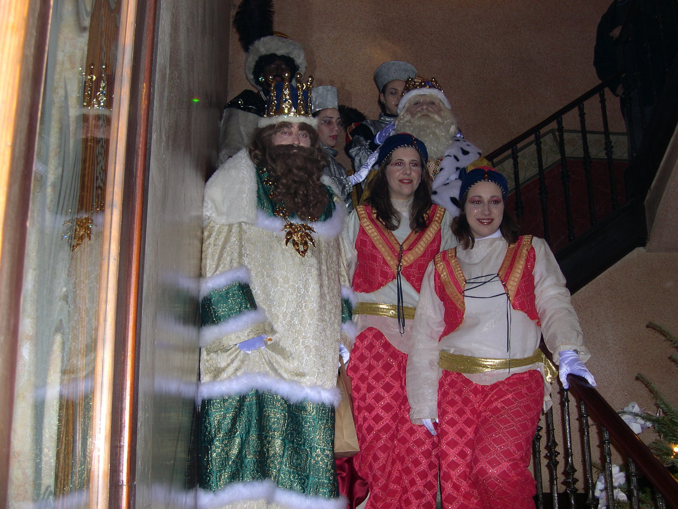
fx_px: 744
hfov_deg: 49.0
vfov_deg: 37.7
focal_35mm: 38
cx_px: 339
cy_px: 254
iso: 100
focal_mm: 8
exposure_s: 1/60
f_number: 2.8
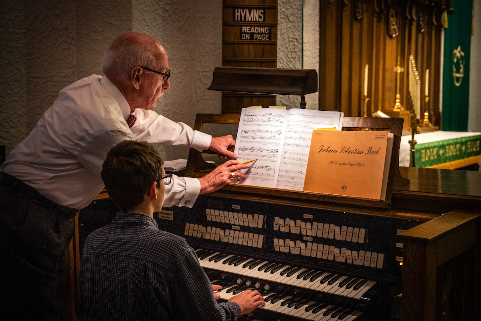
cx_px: 240
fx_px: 628
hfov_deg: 41.9
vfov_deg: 28.6
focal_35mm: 47
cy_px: 160
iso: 1600
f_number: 5.6
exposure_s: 1/60
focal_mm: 47
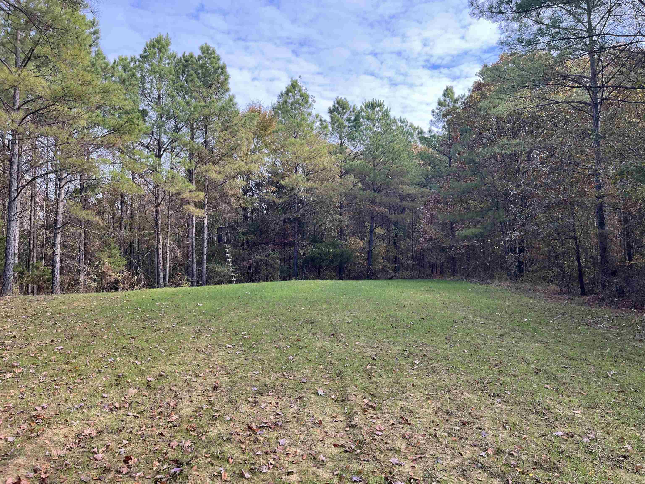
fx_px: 484
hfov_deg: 67.3
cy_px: 242
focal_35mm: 26
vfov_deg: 53.1
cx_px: 322
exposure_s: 1/401
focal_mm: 5.1
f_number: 1.6
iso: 50
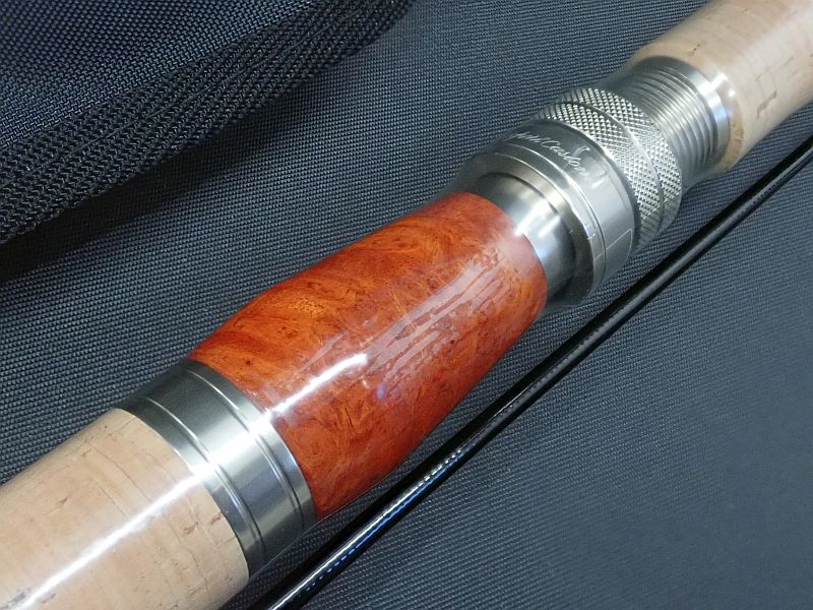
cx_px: 406
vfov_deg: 33.6
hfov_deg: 43.9
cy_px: 305
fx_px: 1010
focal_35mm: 43
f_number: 4
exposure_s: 1/40
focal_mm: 7.86
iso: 1600
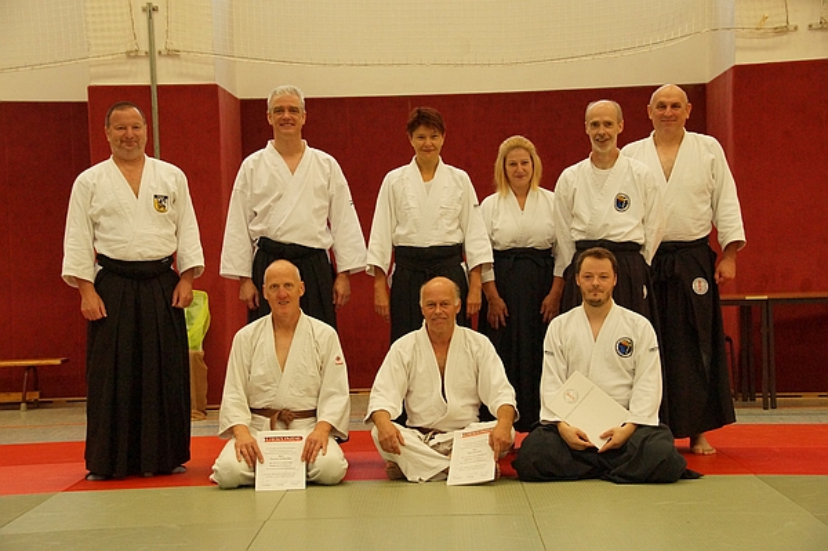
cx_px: 414
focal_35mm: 67
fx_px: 1540
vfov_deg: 20.3
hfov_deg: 30.1
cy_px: 276
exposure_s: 1/80
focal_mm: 45
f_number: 7.1
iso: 2500
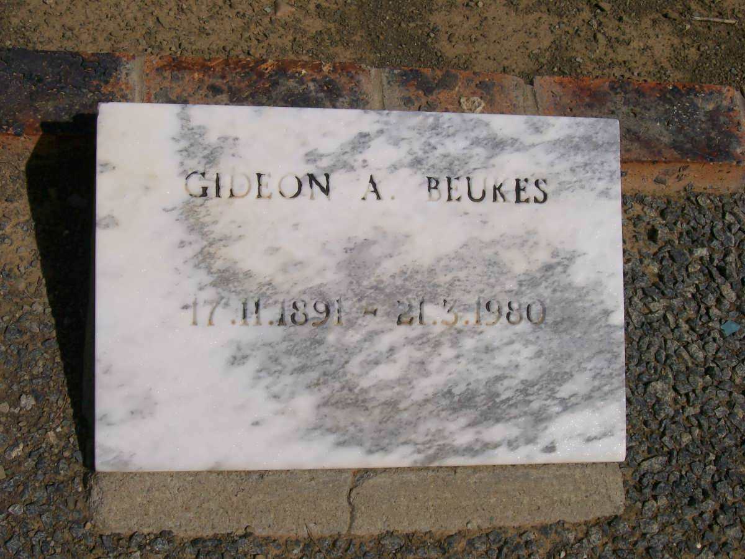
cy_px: 280
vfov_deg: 26.1
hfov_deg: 34.3
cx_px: 372
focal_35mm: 56
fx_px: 1205
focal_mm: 9.4
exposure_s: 1/1401
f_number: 6
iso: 80
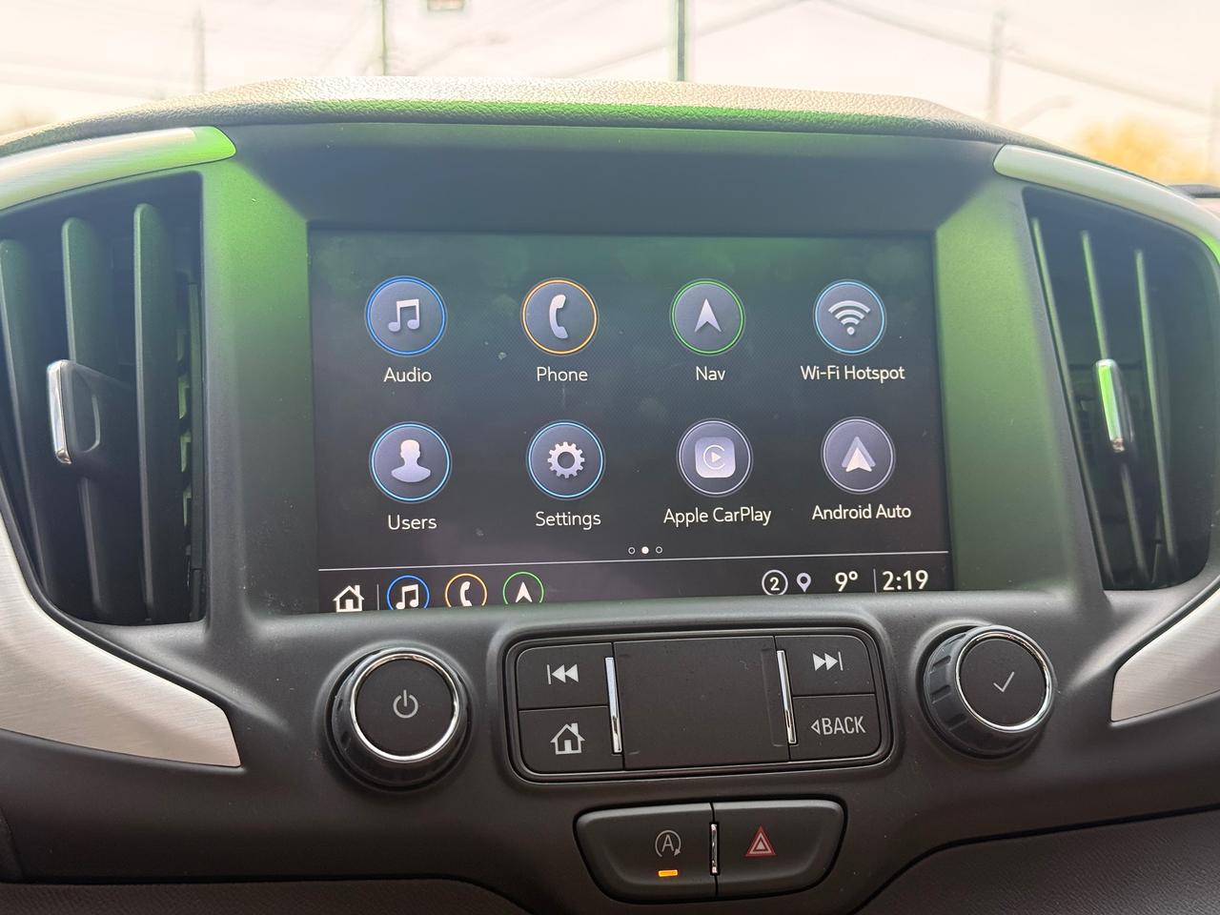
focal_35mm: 48
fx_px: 1692
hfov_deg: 39.7
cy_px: 458
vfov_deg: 30.3
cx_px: 610
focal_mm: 6.76
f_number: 1.78
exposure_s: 1/242
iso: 100
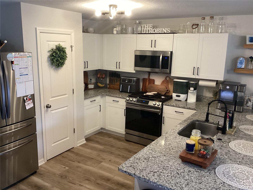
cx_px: 126
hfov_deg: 58.4
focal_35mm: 31
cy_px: 95
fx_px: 227
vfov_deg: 45.4
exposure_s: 1/60
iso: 250
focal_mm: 3.3
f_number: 2.4
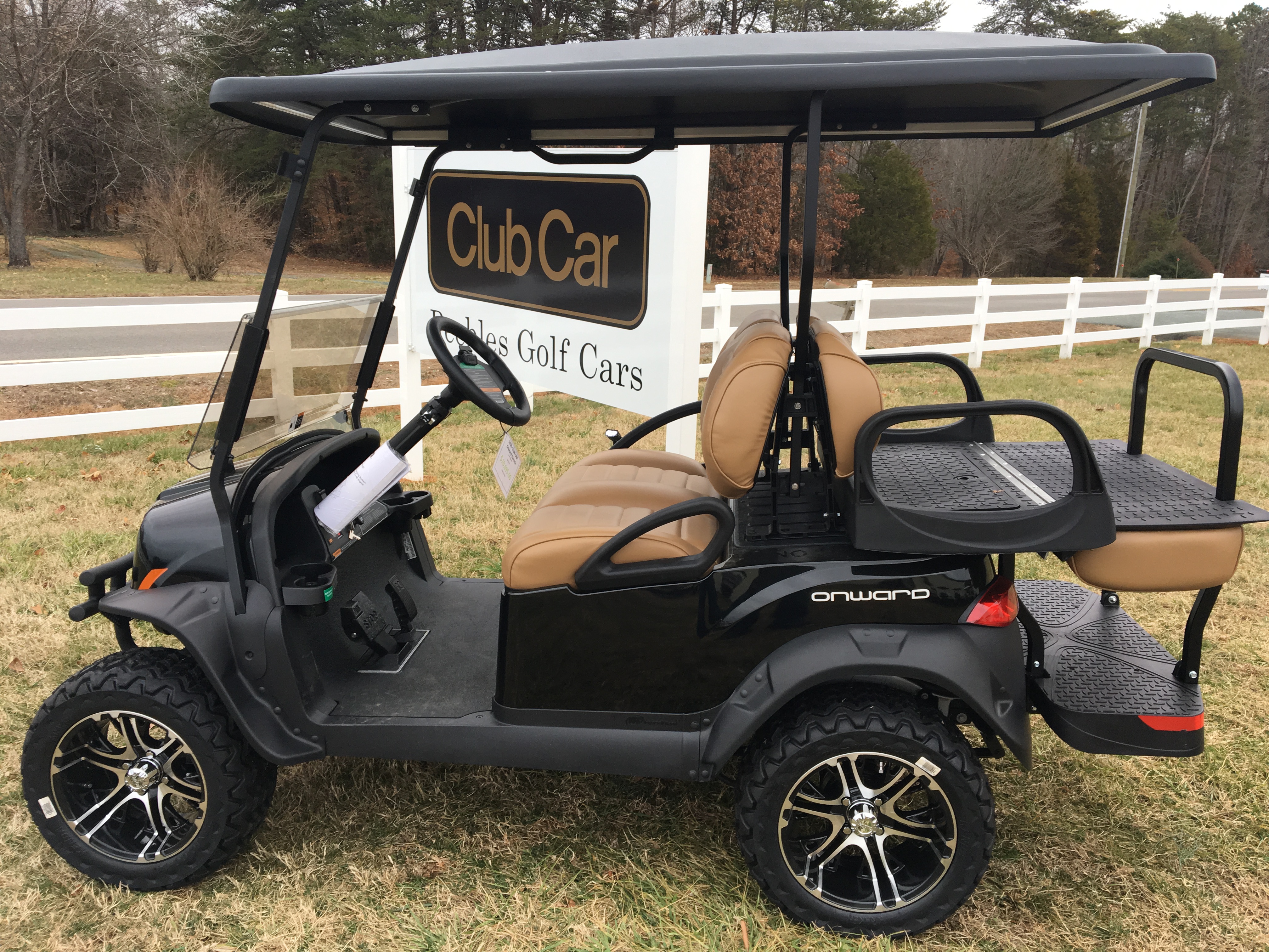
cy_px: 476
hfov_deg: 61.7
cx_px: 634
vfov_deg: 48.2
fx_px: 1063
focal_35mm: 29
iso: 32
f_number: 2.2
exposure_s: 1/120
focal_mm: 4.15
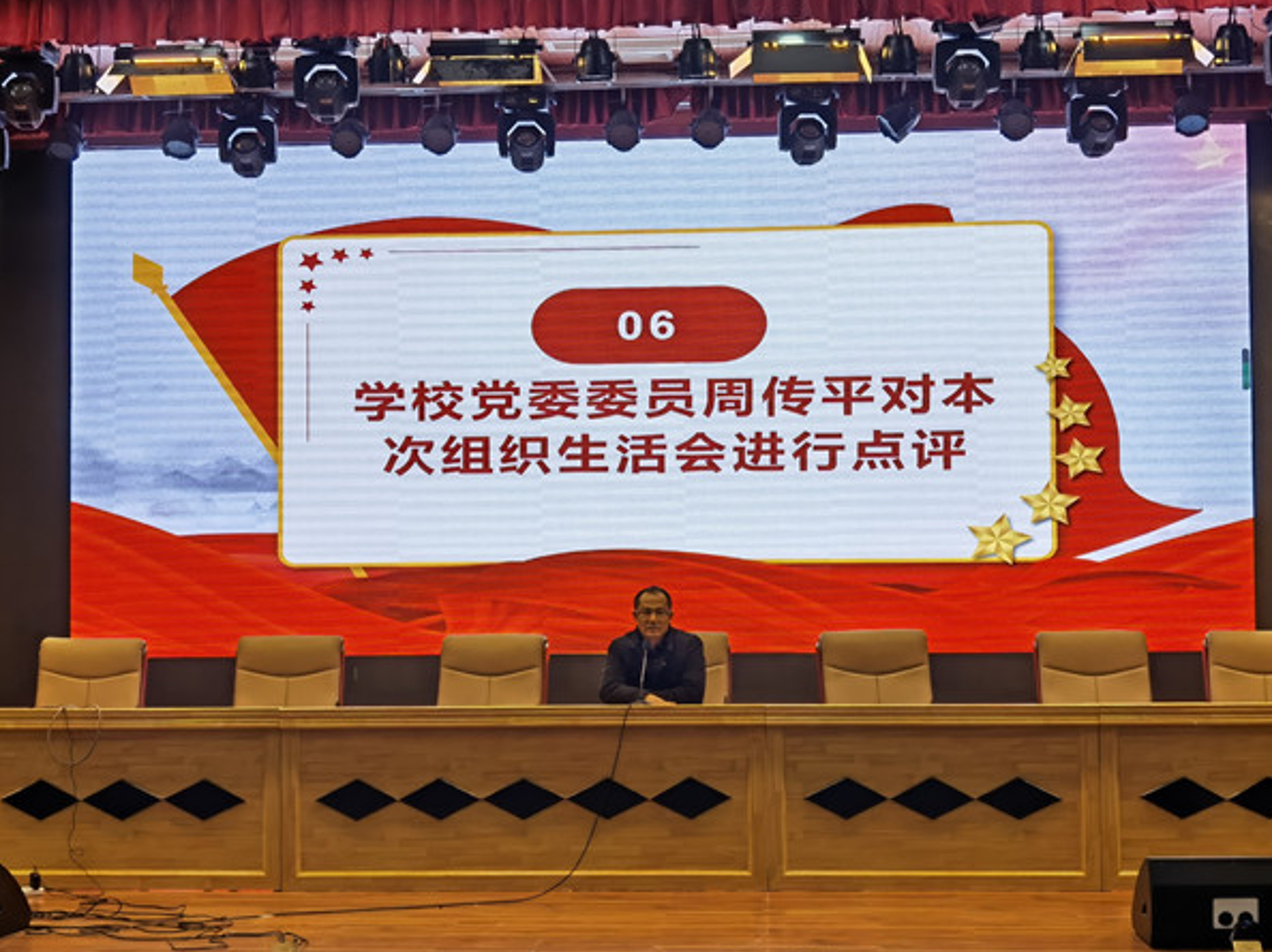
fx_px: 2351
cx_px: 606
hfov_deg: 30.3
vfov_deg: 22.9
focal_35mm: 64
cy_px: 475
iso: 50
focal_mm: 6.67
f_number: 1.9
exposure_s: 1/150
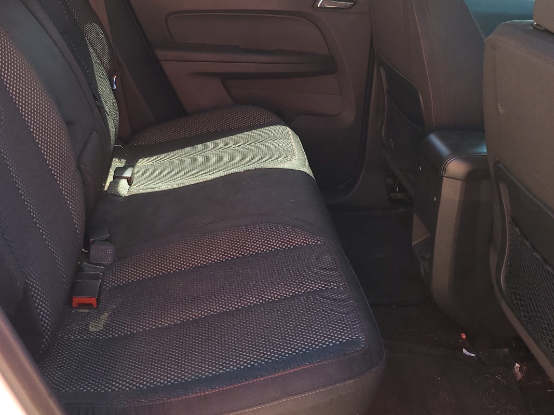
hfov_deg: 47.9
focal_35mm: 39
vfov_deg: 36.3
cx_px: 269
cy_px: 126
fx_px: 624
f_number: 1.5
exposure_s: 1/156
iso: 50
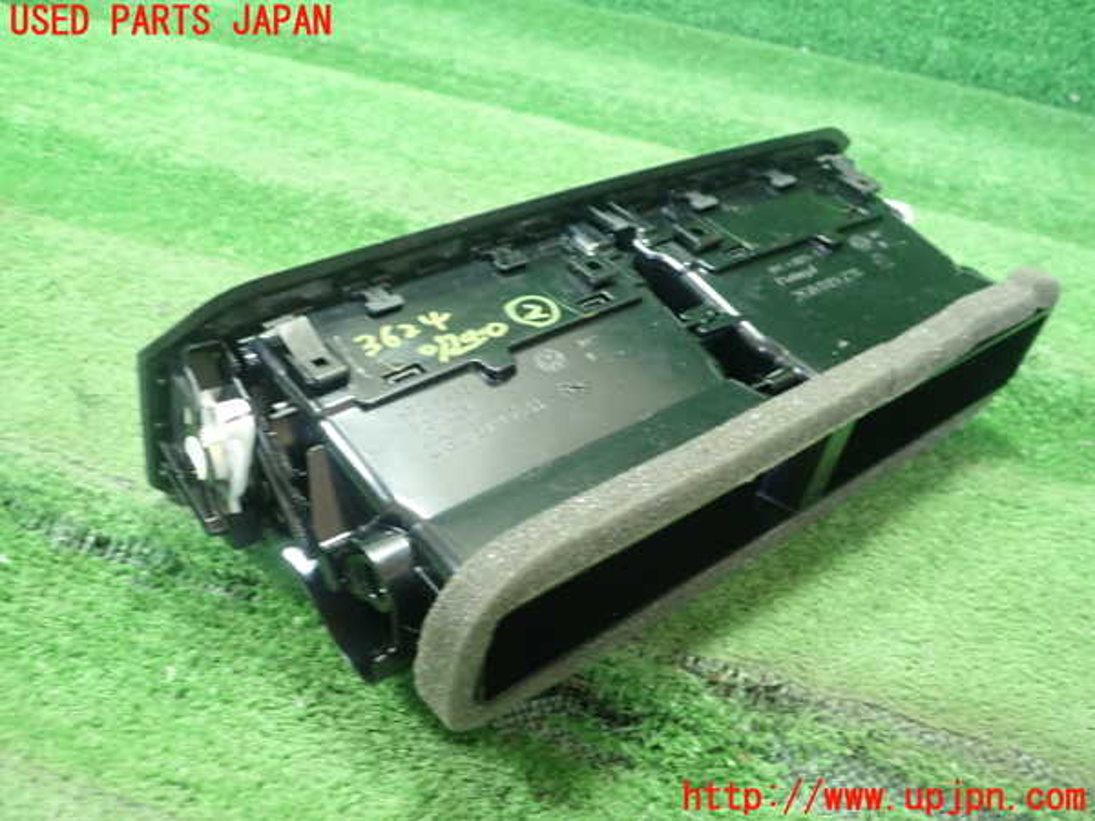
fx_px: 949
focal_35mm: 30
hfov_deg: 60.0
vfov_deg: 46.8
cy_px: 410
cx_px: 548
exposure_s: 1/100
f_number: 2.3
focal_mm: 5.5
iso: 800
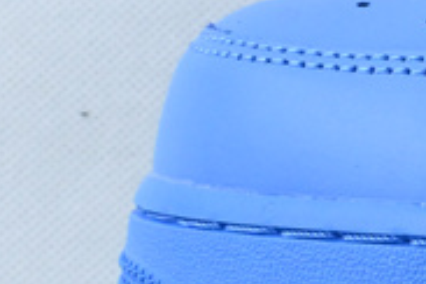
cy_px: -40
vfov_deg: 4.8
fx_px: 3376
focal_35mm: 285
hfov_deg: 6.6
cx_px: 1215
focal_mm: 29
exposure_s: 1/125
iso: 1000
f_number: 10
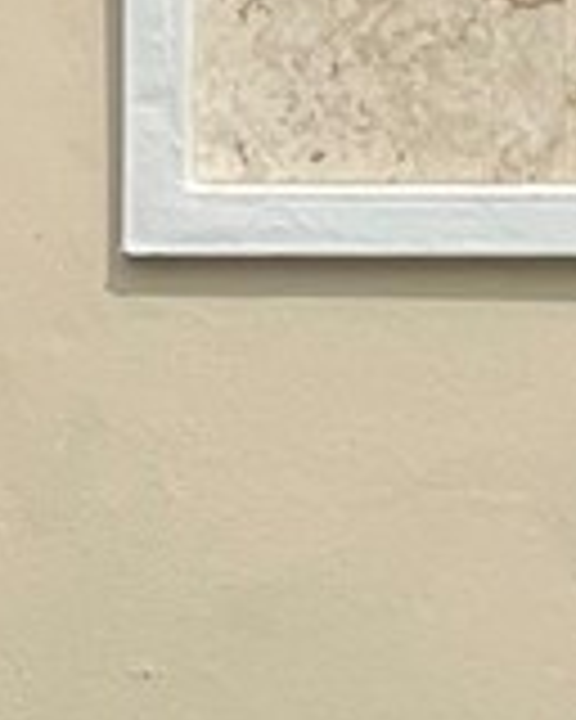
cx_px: 1904
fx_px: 10782
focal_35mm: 506
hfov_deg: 3.0
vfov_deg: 3.8
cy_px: 54
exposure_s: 1/1653
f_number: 2
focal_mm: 6
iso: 25
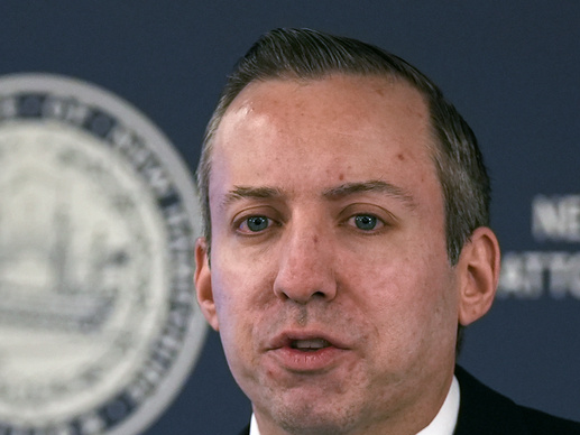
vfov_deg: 3.0
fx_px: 8430
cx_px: 359
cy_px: 374
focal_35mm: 503
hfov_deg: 3.9
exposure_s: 1/800
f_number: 2.8
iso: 1600
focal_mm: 176
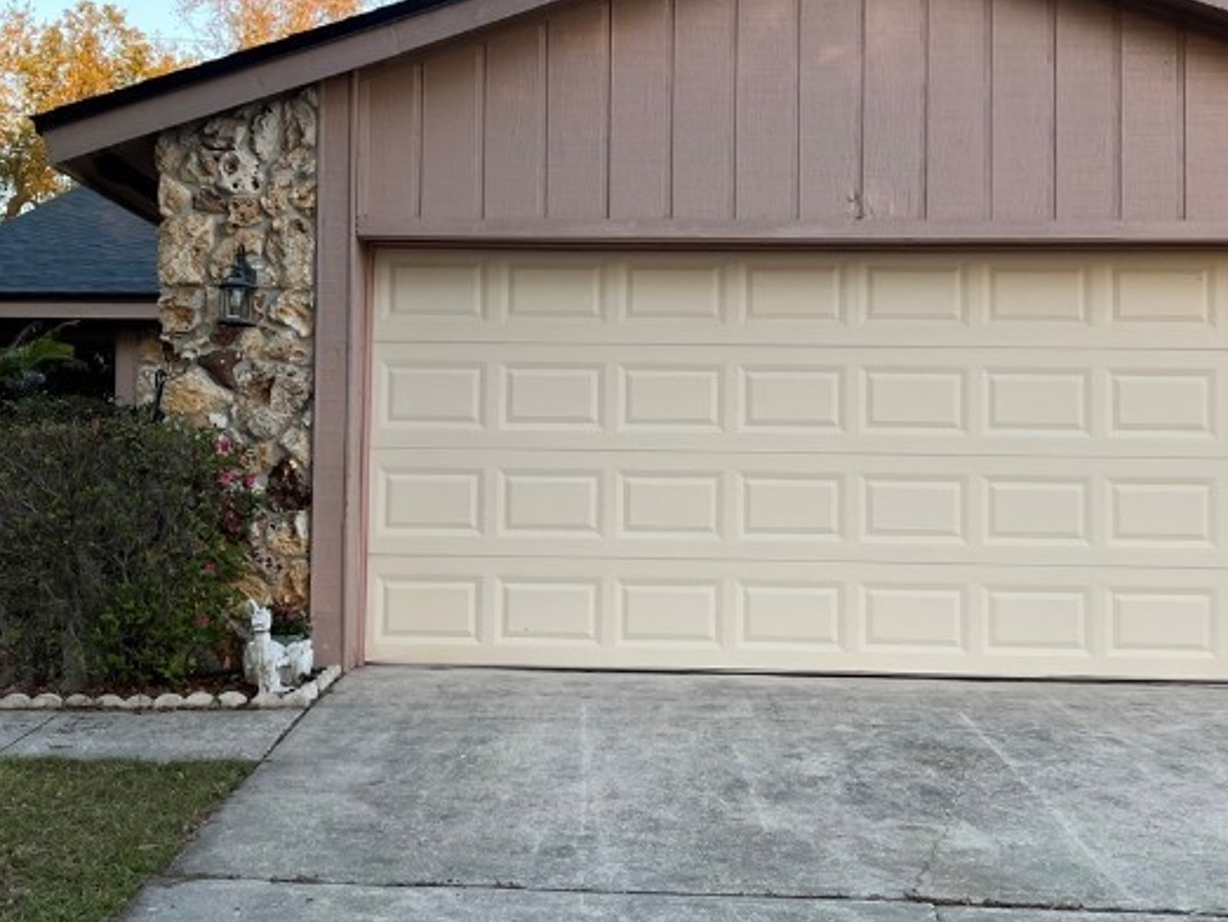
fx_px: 1810
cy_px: 421
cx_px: 562
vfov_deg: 28.6
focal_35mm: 51
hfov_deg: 37.5
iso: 40
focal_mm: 5.1
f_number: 1.6
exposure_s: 1/234
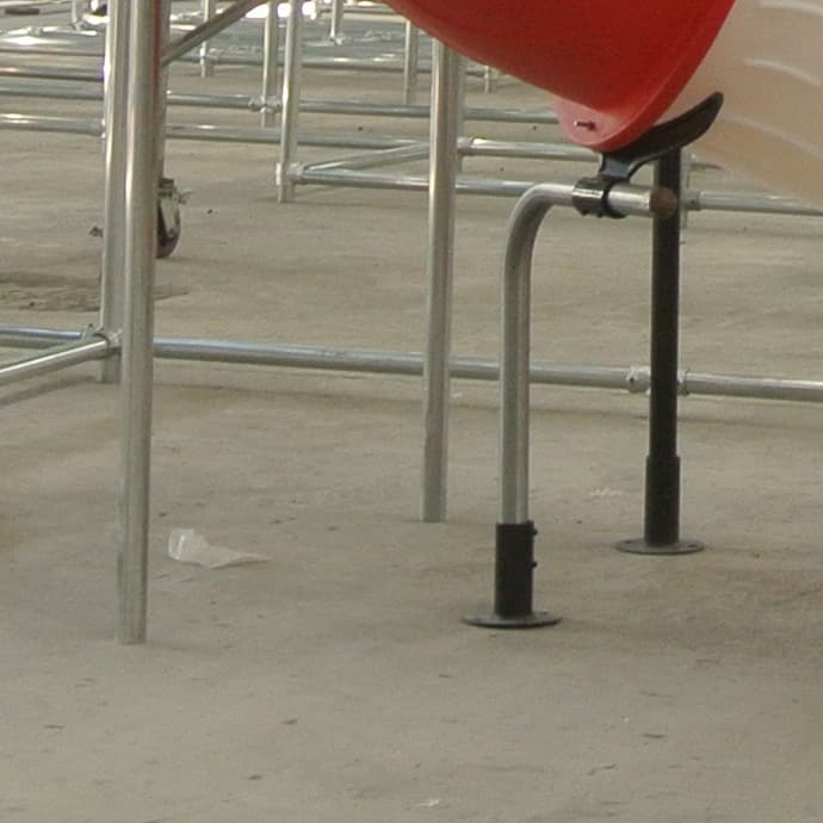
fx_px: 4627
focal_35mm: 172
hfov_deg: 10.0
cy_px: -431
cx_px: 1088
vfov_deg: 9.8
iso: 400
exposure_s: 1/40
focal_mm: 13.6
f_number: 4
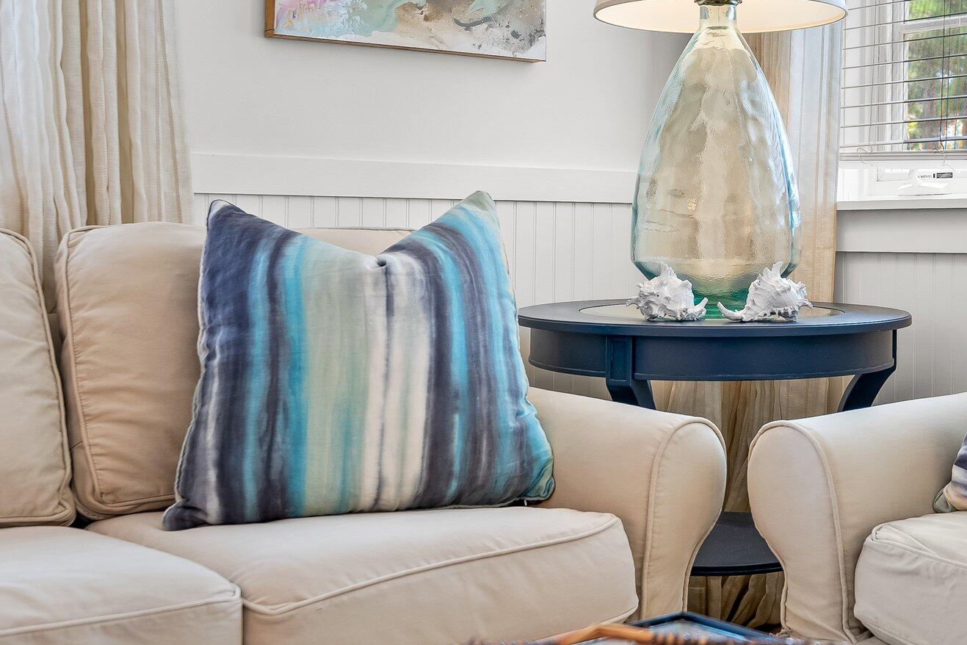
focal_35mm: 56
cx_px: 746
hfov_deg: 34.7
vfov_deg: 24.1
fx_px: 1504
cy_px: 210
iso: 320
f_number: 4
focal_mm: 24
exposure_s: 1/6
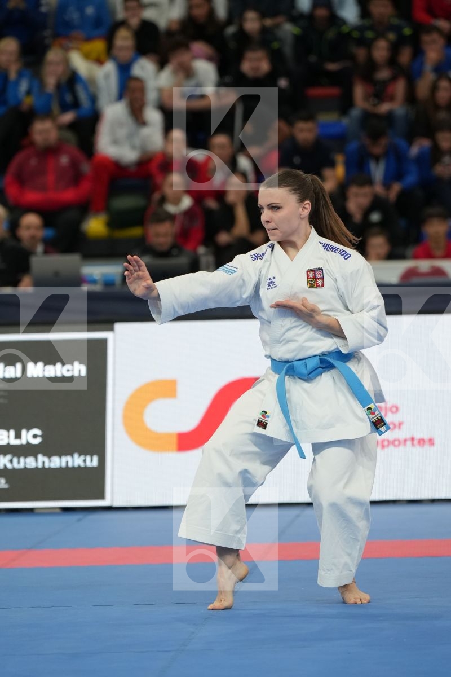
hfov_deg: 6.1
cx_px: 226
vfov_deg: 9.1
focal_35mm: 225
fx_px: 4228
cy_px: 338
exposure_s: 1/500
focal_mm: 150
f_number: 2.8
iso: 1000
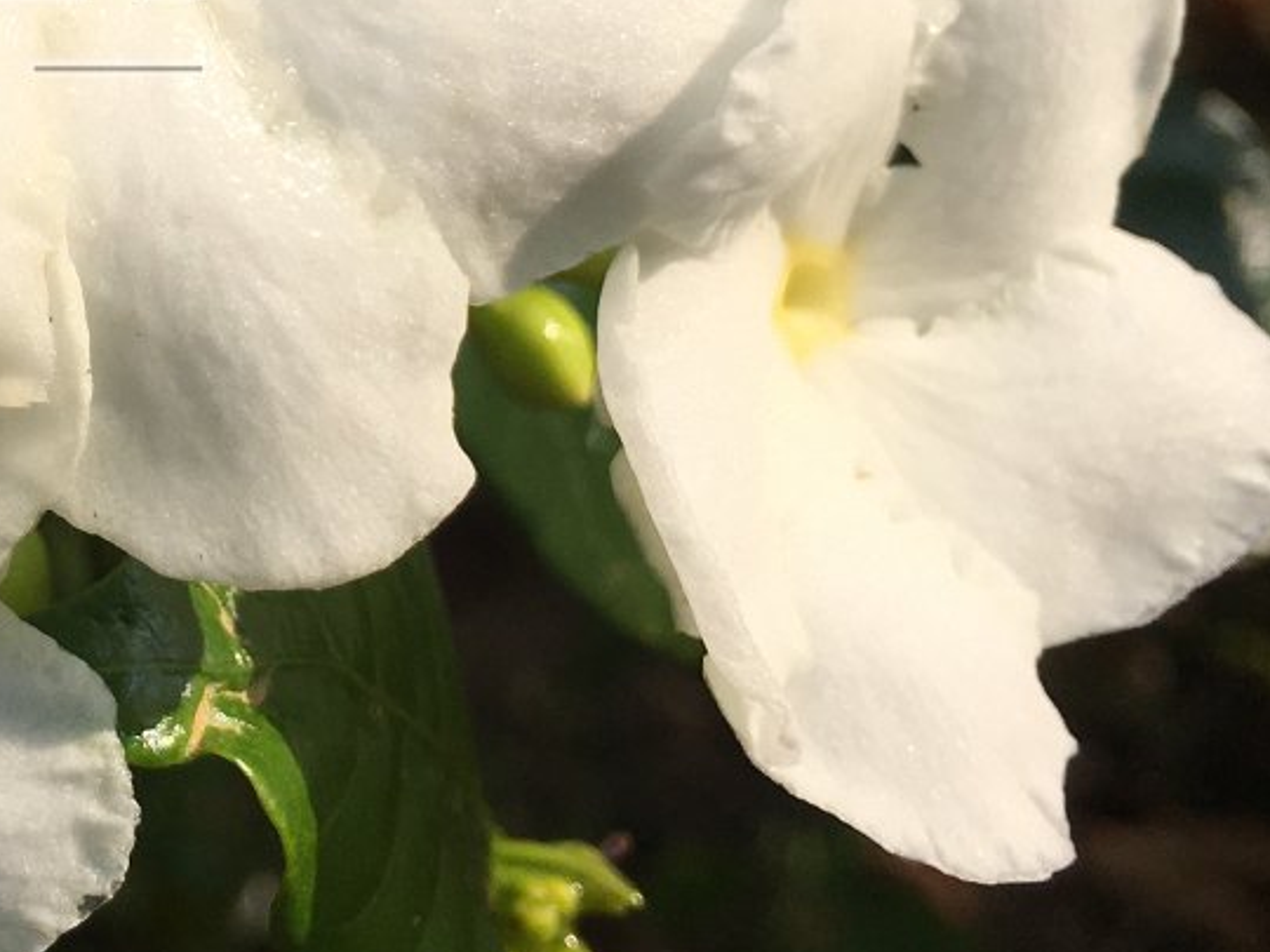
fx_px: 3155
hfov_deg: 21.4
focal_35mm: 86
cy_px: -47
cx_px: -188
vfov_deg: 16.7
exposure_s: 1/1637
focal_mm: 4.15
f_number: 2.2
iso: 25
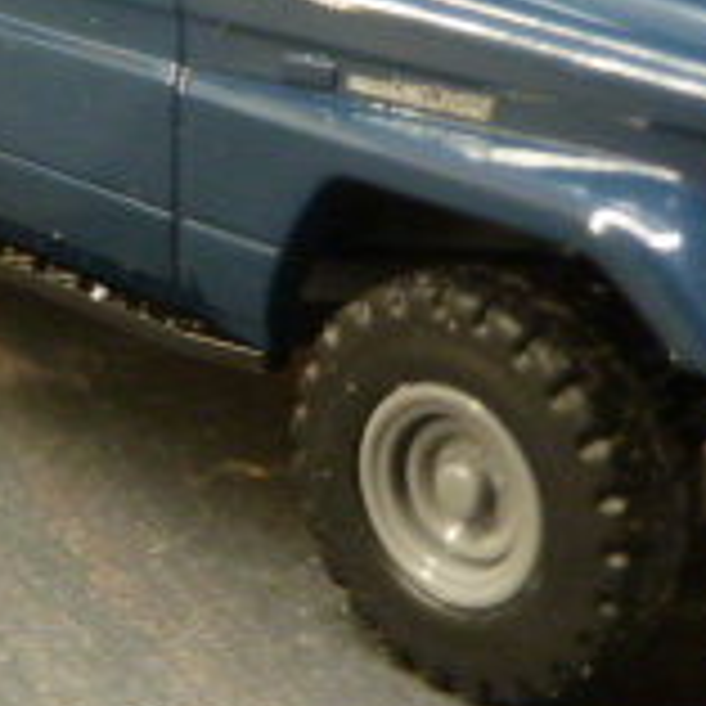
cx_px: 126
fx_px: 2077
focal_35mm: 90
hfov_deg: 19.1
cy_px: 157
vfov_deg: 19.1
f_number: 3.3
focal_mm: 4.1
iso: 400
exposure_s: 1/13
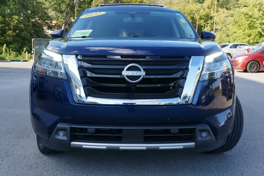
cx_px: 132
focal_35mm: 42
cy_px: 88
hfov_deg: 46.4
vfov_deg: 31.8
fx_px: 308
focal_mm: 28
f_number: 6.3
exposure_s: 1/160
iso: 200
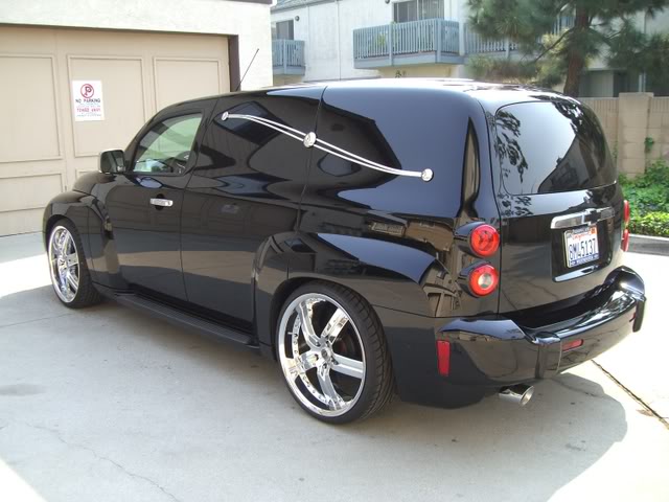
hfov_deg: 49.0
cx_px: 334
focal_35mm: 38
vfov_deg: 37.7
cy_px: 251
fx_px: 734
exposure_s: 1/200
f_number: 2.7
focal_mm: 6.2
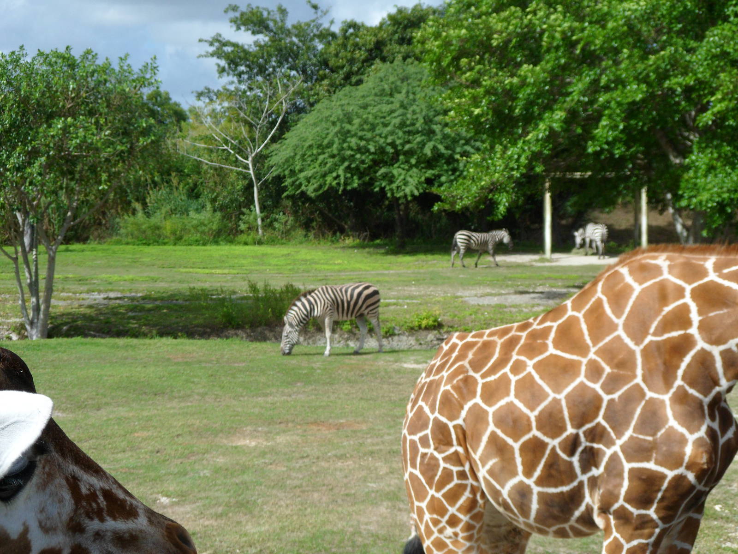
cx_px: 369
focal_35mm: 68
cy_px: 277
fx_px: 1450
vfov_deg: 21.6
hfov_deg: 28.6
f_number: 4.7
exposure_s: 1/750
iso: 80
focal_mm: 10.6
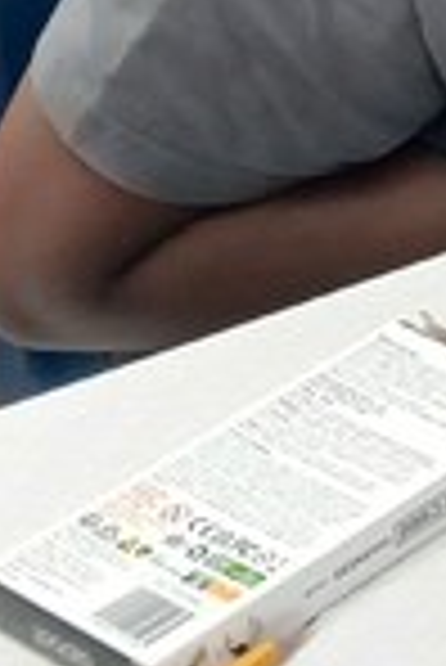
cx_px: 1419
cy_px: -518
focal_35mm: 187
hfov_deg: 6.6
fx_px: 3467
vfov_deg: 10.4
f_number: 1.8
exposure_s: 1/40
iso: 250
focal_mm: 3.98
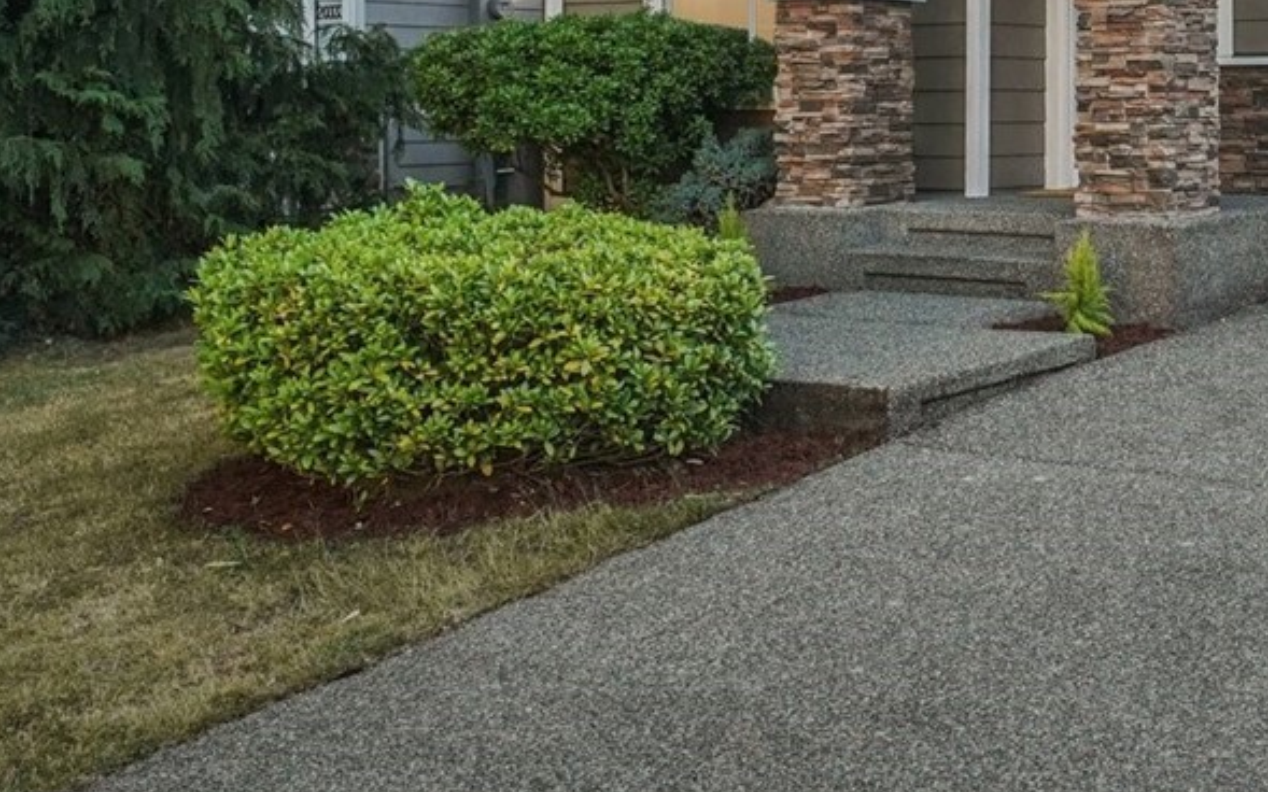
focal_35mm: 47
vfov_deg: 24.1
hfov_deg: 37.7
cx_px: 1291
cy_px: -231
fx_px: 1624
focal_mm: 16
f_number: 8
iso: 1600
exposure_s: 1/200
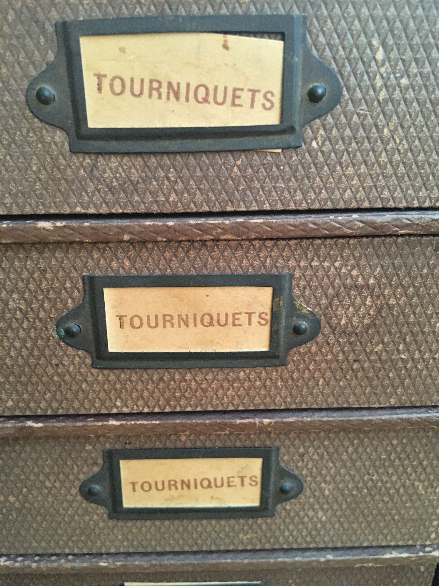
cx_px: 220
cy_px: 293
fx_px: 490
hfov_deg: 48.2
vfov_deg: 61.7
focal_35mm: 29
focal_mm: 4.15
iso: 200
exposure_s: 1/25
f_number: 2.2
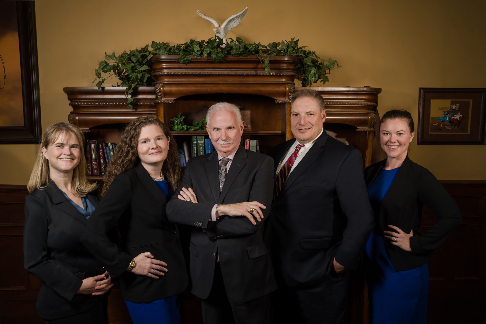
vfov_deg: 43.6
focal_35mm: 30
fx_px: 405
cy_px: 162
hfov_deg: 61.9
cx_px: 243
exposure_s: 1/125
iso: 640
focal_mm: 30
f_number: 8
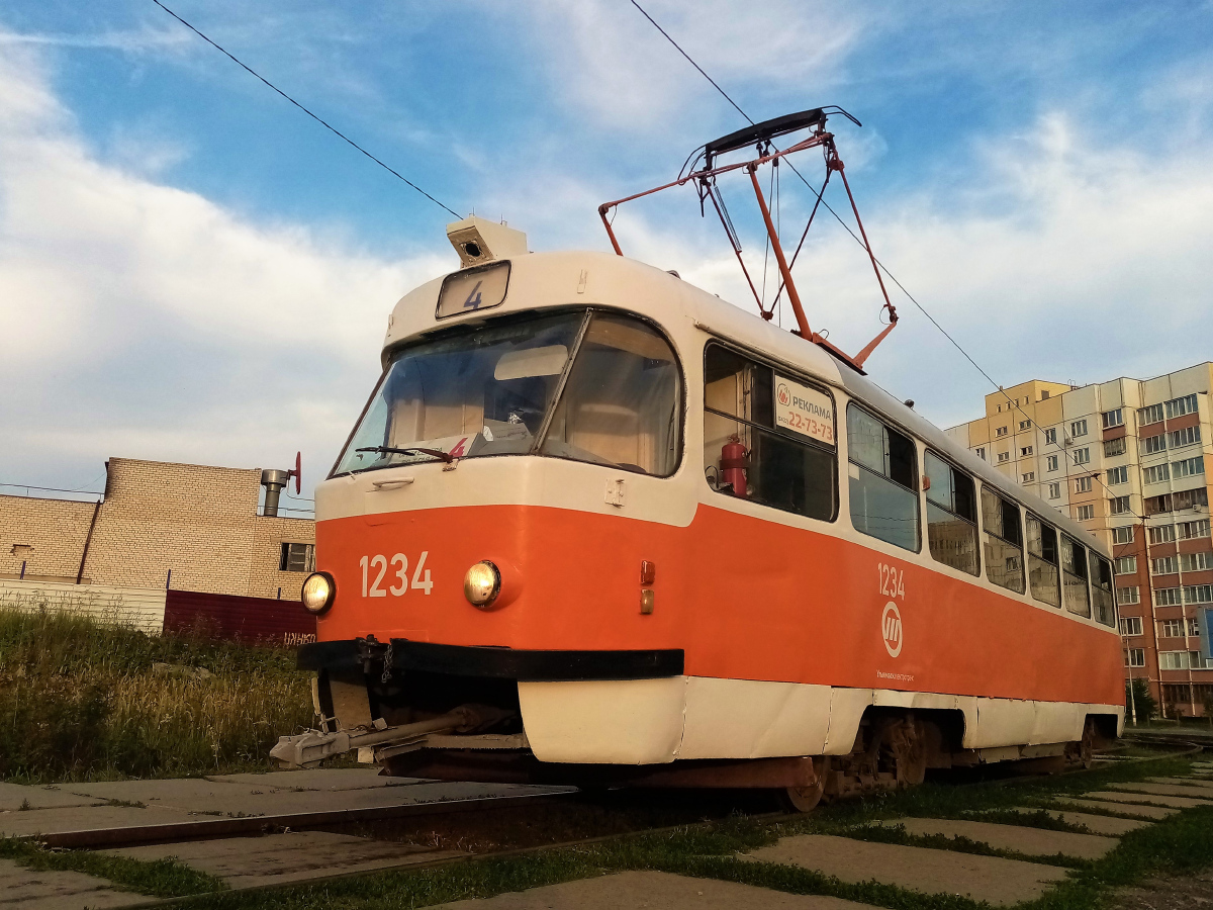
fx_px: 911
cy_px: 455
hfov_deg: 67.3
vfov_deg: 53.1
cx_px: 606
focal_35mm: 26
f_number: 1.8
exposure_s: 1/702
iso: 106
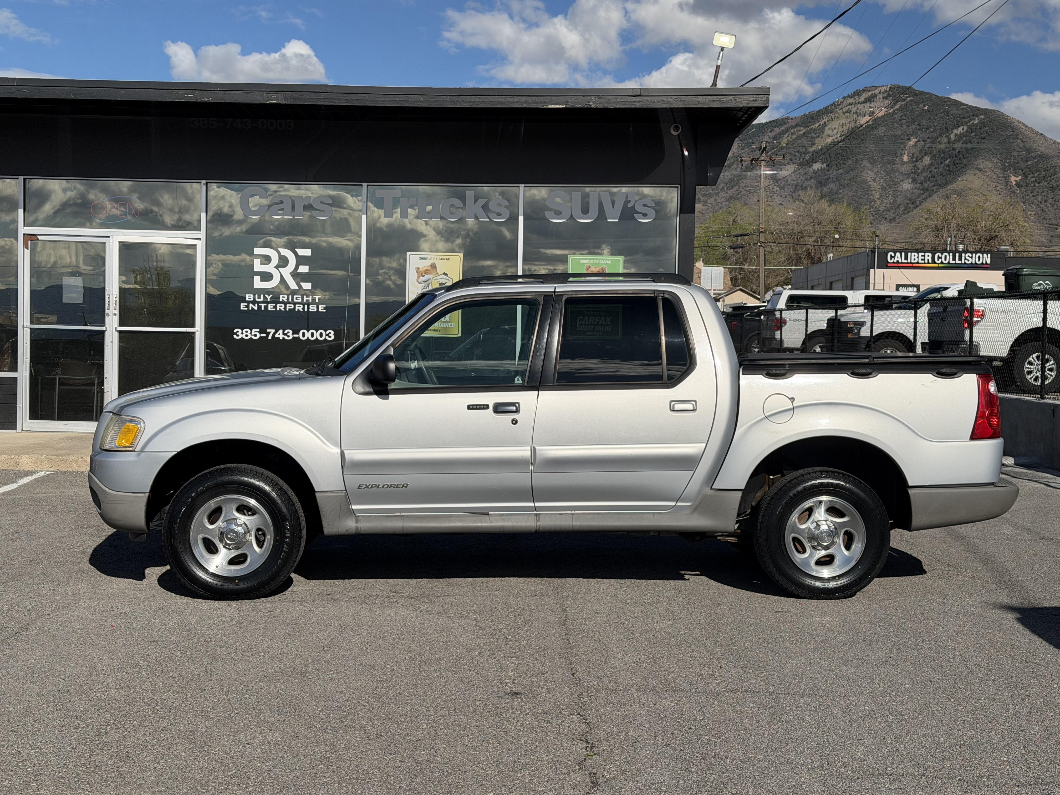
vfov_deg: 30.3
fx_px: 1470
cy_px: 398
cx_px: 530
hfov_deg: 39.7
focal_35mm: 48
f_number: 1.78
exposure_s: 1/4878
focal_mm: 6.76
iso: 80
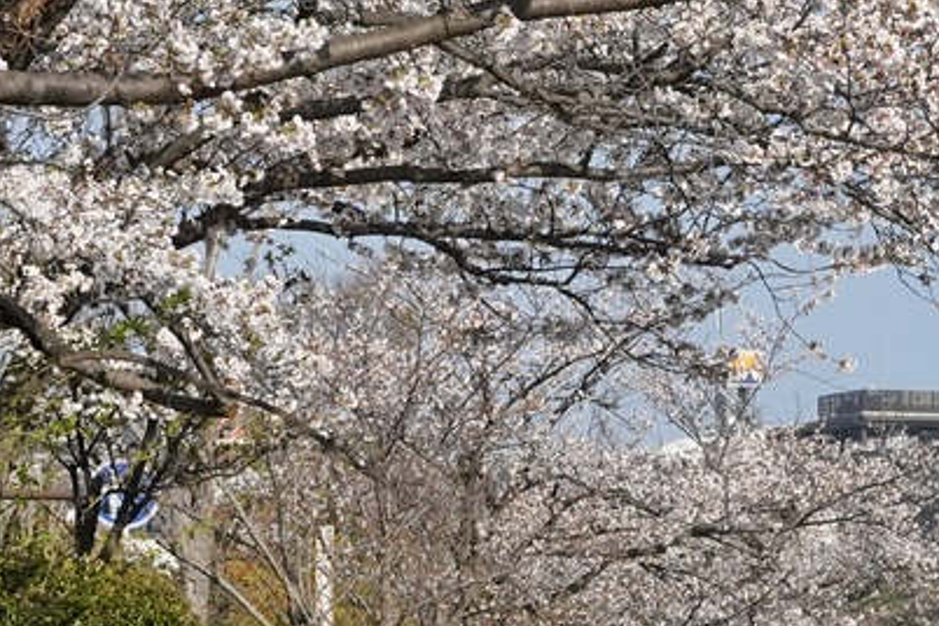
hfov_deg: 8.4
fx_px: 6390
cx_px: 983
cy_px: 340
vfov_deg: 5.6
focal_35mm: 245
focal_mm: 51.9
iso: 2000
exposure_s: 1/3200
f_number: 10
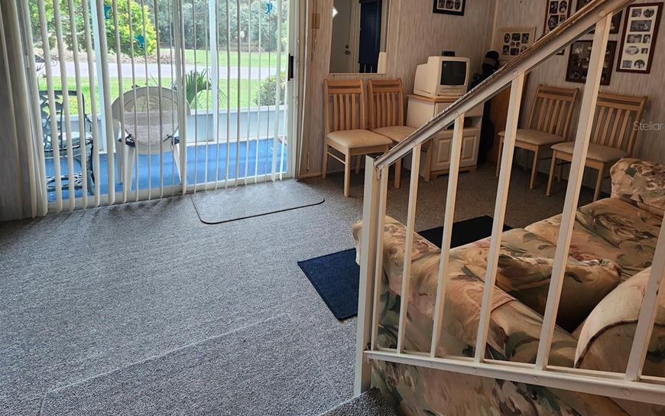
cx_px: 343
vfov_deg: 60.1
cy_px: 125
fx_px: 344
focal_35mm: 19
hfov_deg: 88.0
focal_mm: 2.2
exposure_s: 1/60
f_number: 2.2
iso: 100
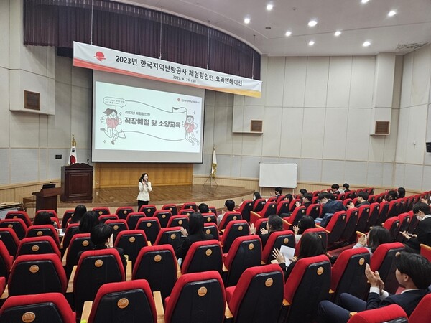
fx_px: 286
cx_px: 216
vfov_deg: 58.9
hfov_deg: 73.9
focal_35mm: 23
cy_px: 162
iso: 320
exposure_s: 1/120
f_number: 1.8
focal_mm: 5.4
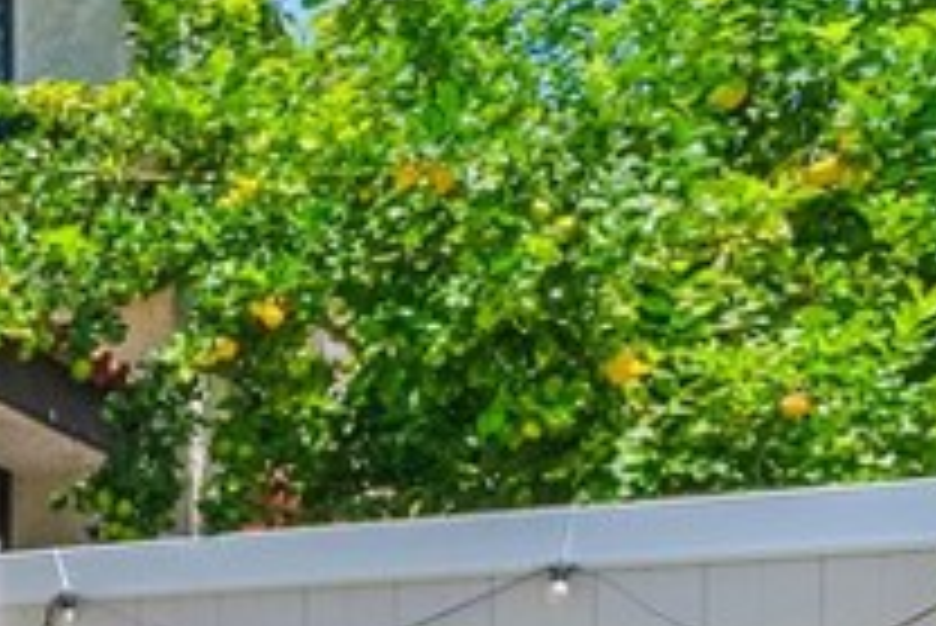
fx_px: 1665
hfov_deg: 18.7
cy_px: 736
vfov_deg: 20.1
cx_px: -963
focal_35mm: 64
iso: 400
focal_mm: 13
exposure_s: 1/200
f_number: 10
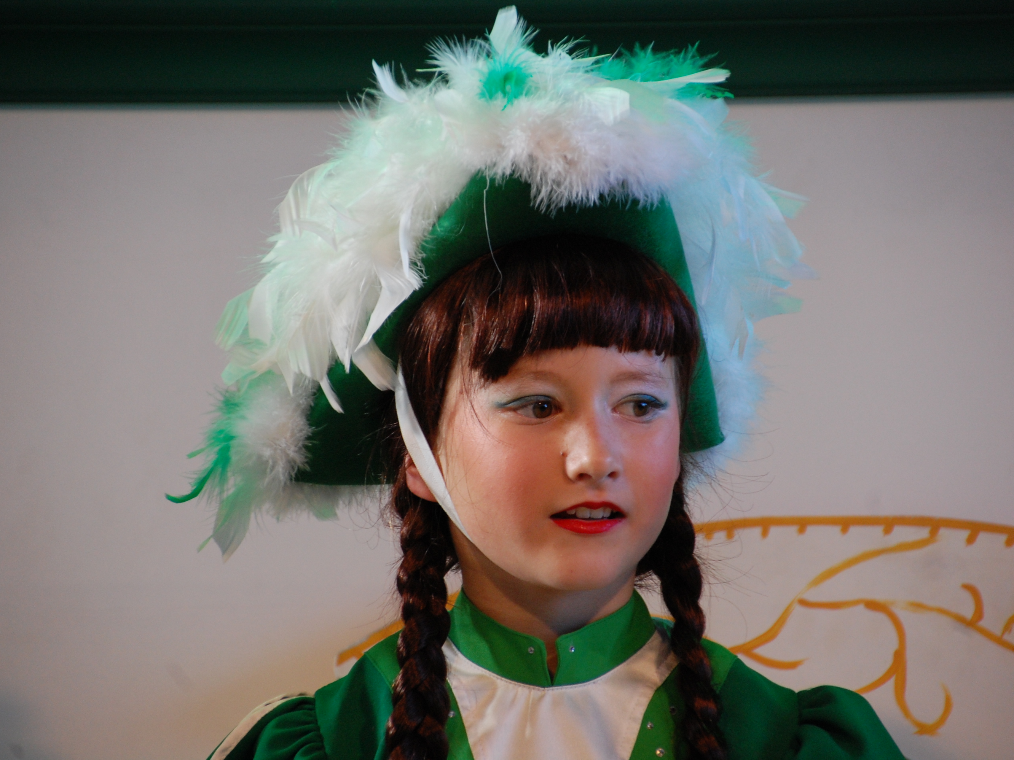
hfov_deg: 5.5
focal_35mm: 358
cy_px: 380
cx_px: 514
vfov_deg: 4.2
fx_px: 10487
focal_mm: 220
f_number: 6.3
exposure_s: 1/100
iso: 800
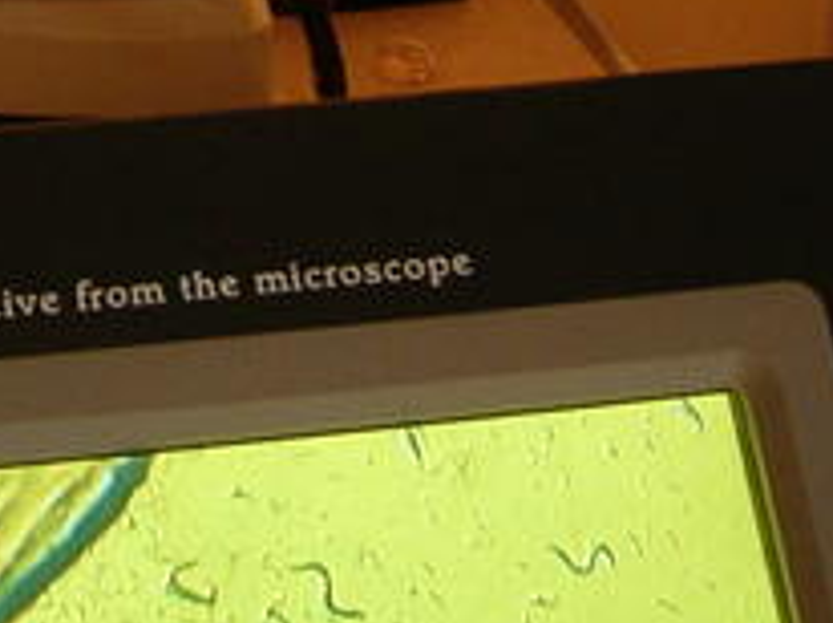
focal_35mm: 109
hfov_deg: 17.7
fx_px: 2620
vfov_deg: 12.8
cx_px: 36
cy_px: -344
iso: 200
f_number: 2.8
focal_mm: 5.8
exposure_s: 1/8
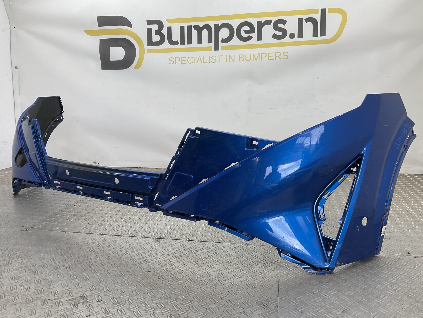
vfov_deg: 48.2
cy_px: 159
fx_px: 354
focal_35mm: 29
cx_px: 212
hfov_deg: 61.7
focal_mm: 3
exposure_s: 1/100
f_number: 1.8
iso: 16
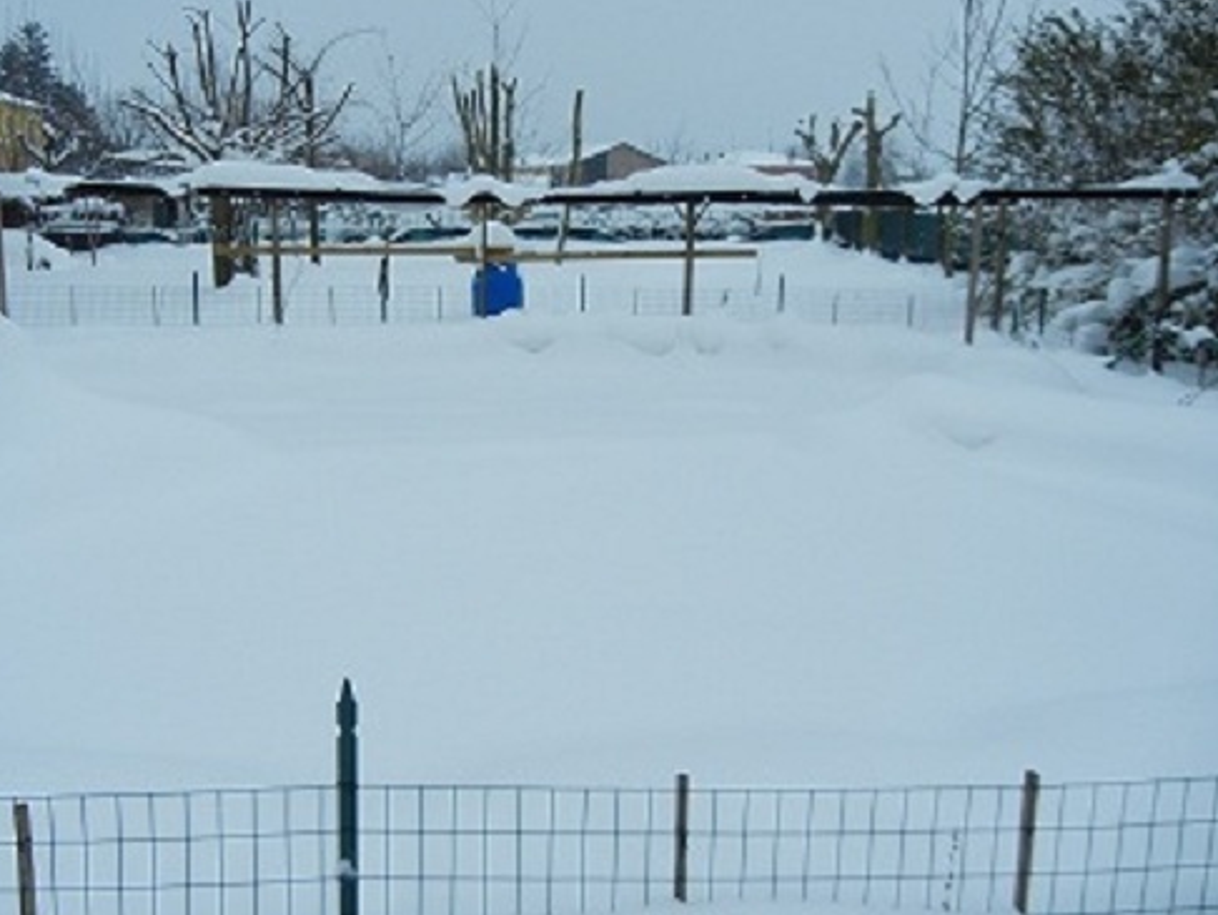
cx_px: 471
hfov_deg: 49.7
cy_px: 461
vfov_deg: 38.7
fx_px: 1303
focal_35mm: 37
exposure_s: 1/672
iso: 160
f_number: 7
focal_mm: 5.4
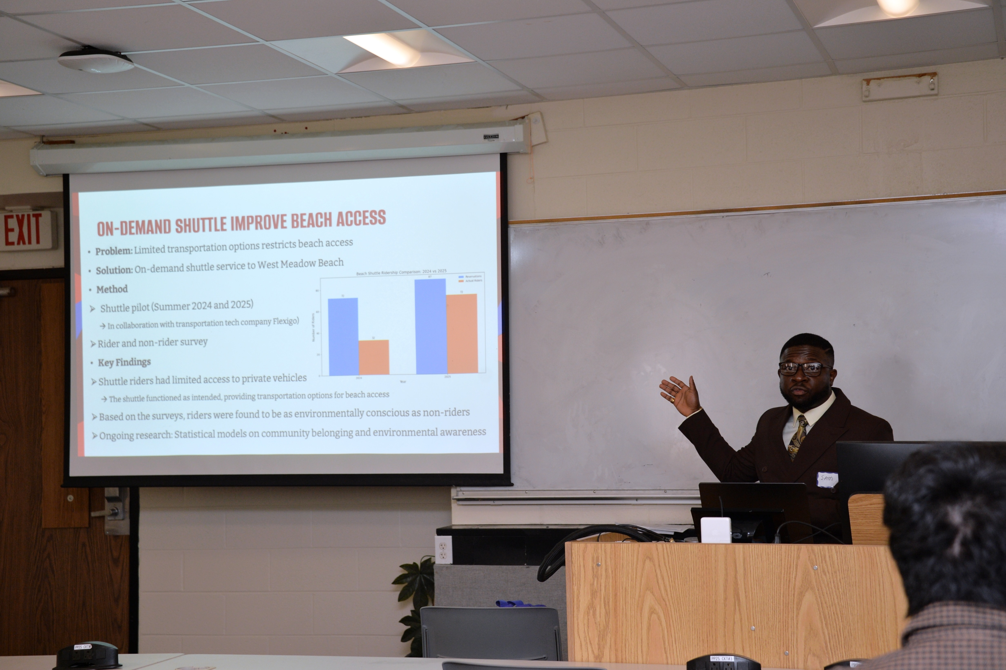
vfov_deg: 23.4
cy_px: 335
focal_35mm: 58
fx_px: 1620
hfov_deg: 34.5
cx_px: 503
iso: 1000
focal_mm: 58
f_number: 4.5
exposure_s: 1/80
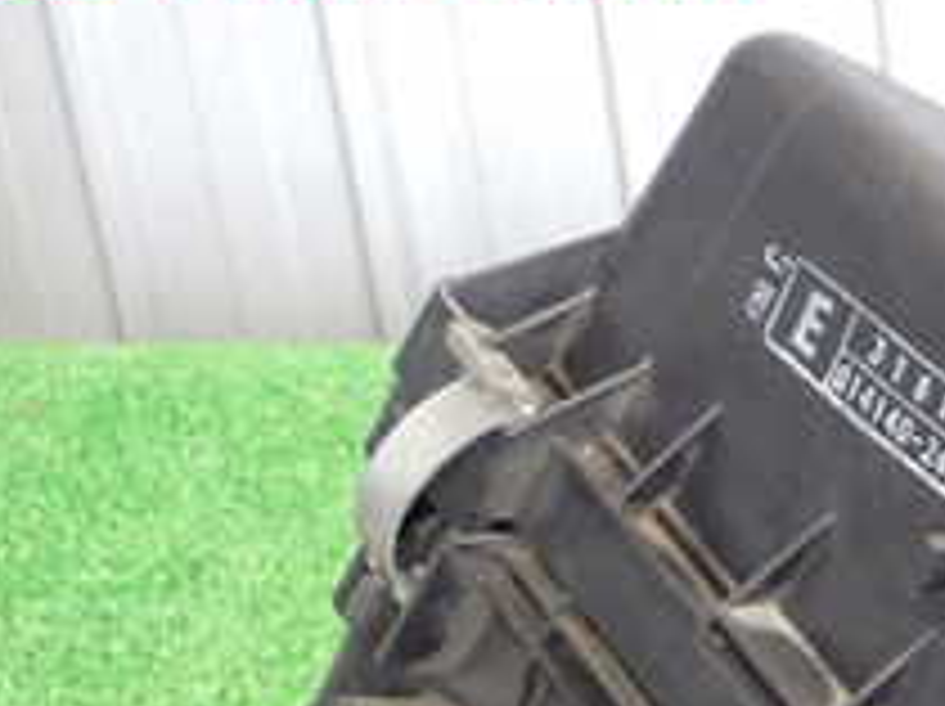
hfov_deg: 13.3
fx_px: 3899
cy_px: 908
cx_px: 1251
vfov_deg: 10.1
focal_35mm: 143
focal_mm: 9.01
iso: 800
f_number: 3.2
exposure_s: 1/20
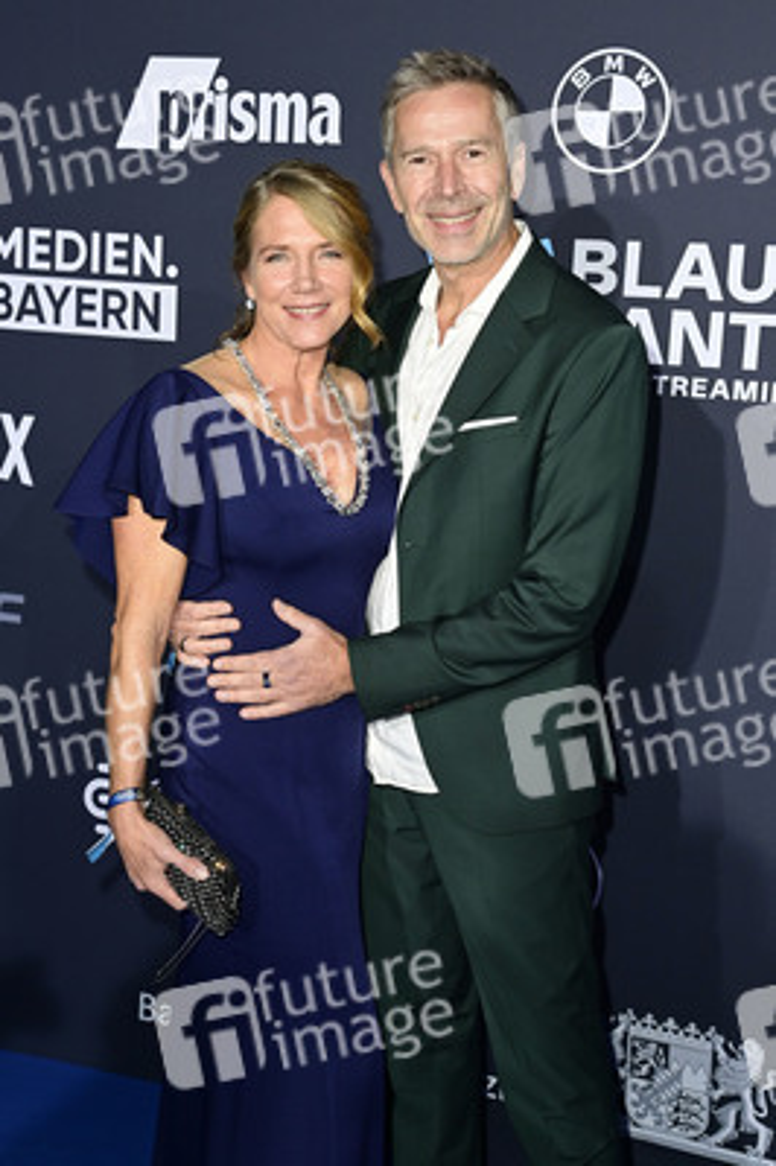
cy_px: 583
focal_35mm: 50
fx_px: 1619
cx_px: 388
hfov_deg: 26.9
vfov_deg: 39.6
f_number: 5.6
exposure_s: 1/250
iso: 1000
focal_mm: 50
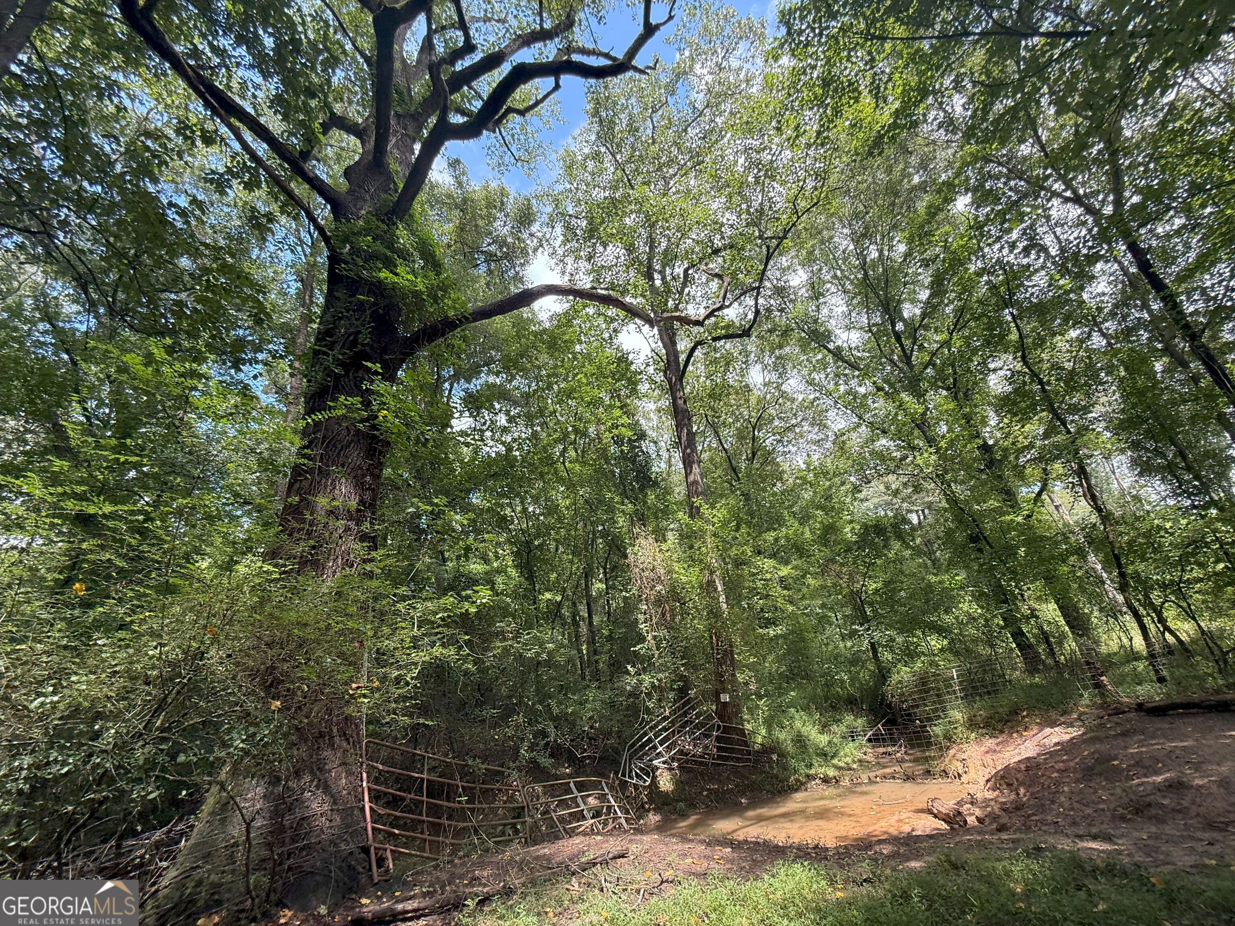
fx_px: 499
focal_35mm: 14
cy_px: 463
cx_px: 618
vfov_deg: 85.7
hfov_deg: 102.1
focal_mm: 2.22
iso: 64
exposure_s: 1/271
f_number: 2.2
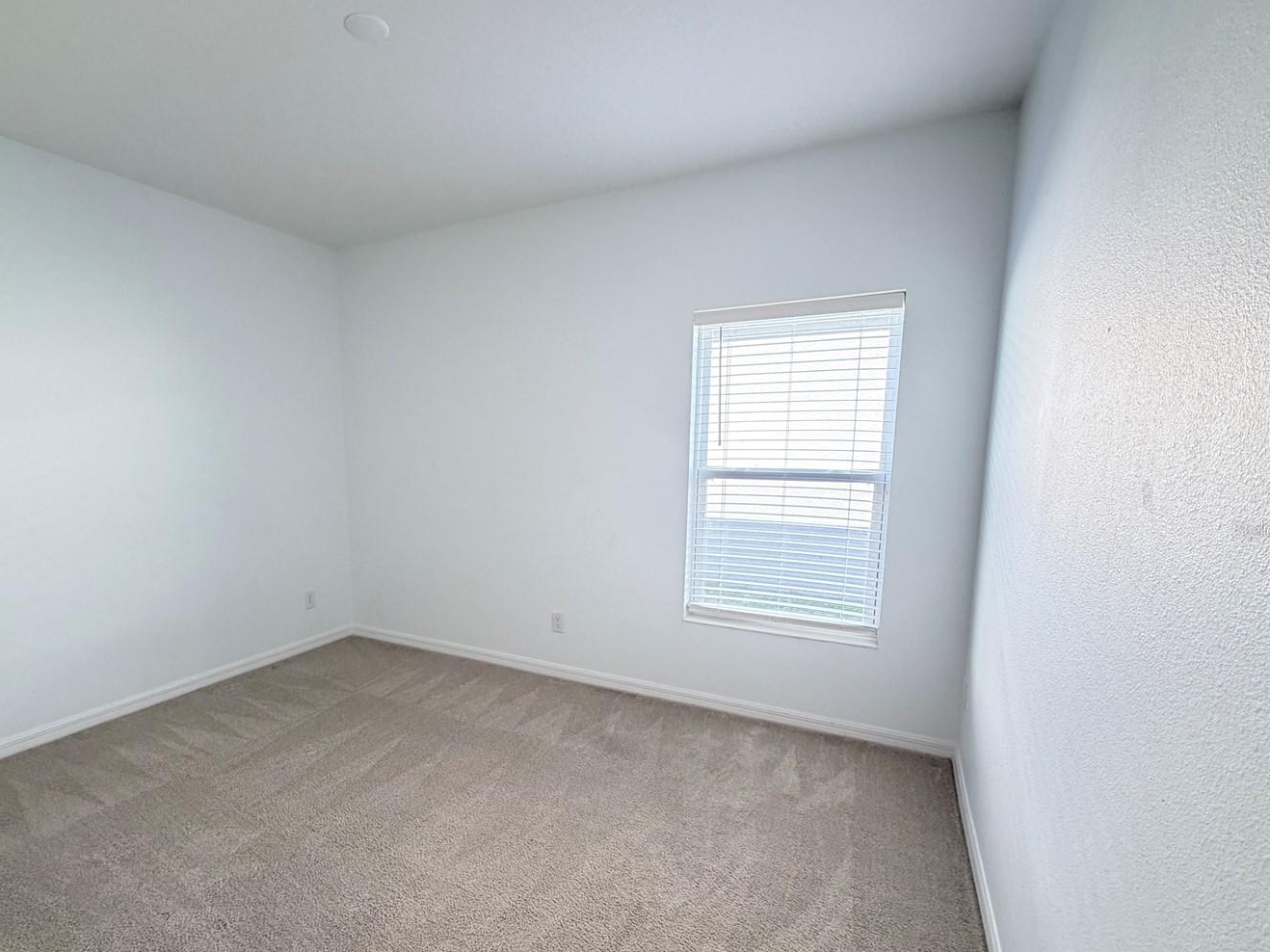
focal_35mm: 17
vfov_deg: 74.5
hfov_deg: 90.6
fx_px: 624
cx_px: 553
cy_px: 529
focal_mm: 2.22
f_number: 2.2
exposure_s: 1/60
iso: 250
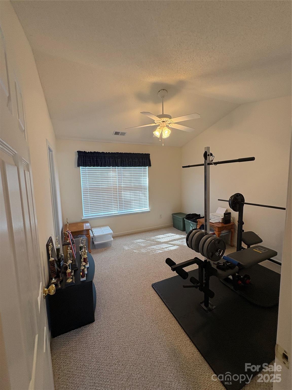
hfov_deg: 85.7
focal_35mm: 14
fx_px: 157
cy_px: 195
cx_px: 146
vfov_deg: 102.1
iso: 160
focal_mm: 2.22
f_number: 2.2
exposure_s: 1/60
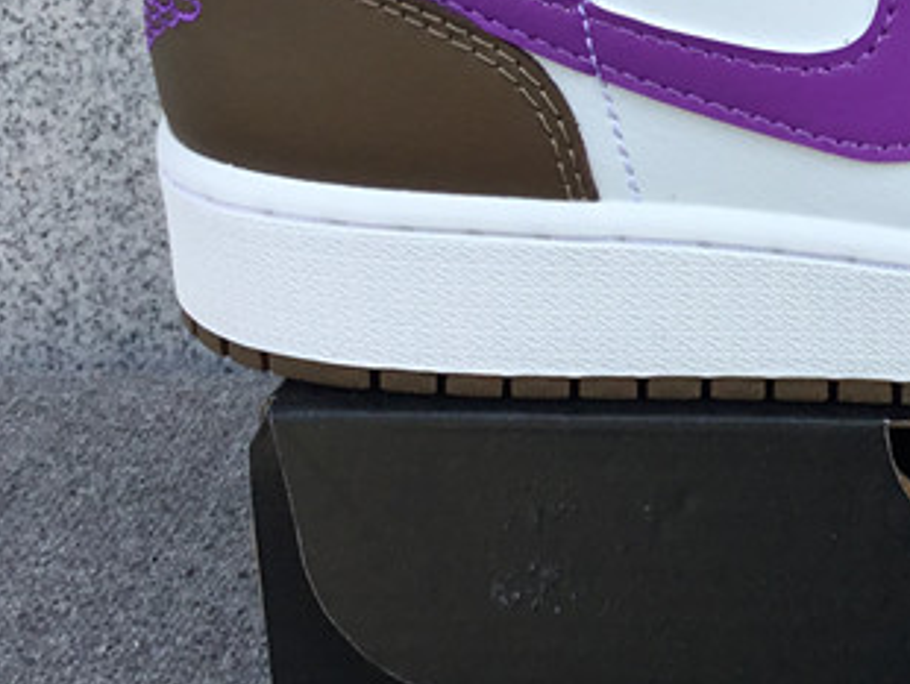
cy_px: 245
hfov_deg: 20.6
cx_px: 1030
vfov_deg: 16.4
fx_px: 2368
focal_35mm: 90
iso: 25
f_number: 2.4
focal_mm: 3.3
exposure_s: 1/316
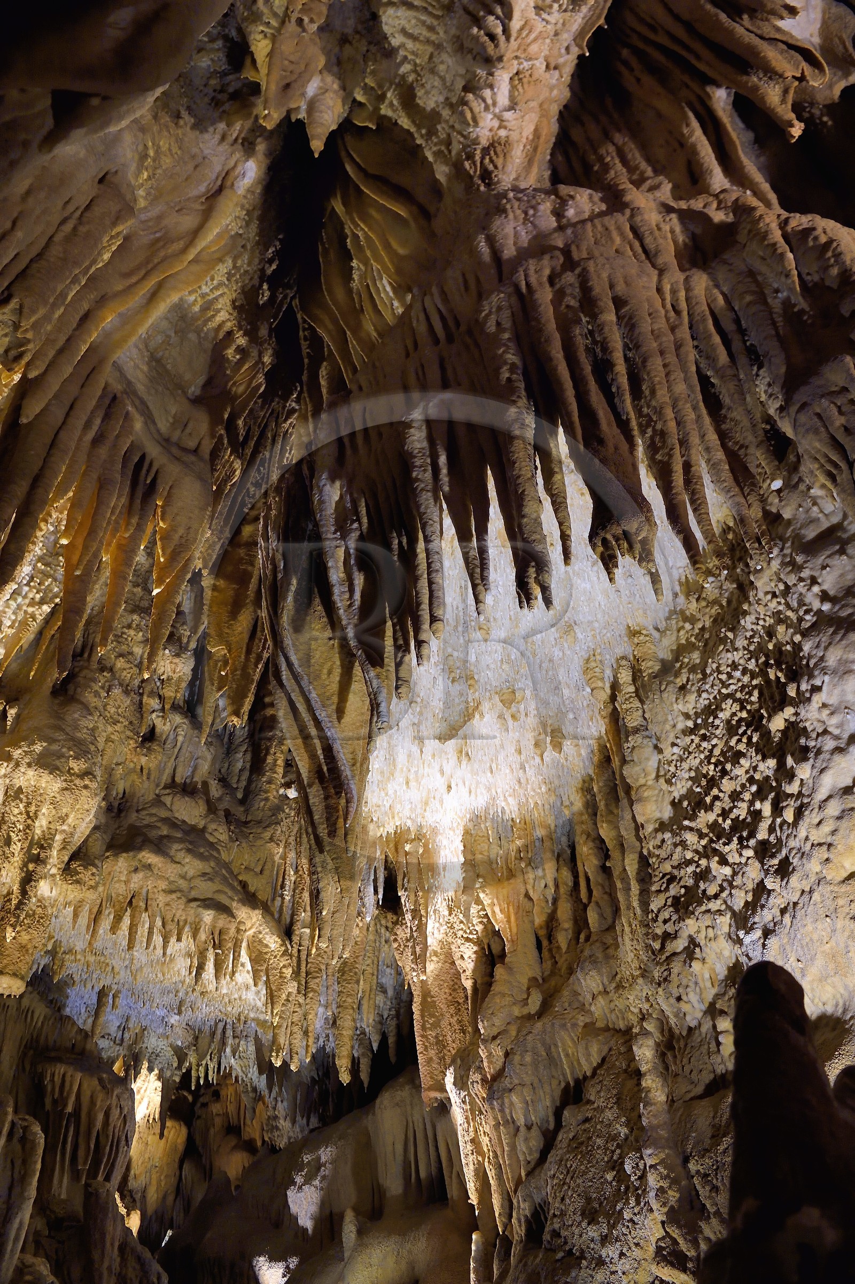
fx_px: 856
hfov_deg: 53.1
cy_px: 642
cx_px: 428
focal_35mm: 24
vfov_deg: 73.8
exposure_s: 1/40
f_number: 6.3
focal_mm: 24
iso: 1600
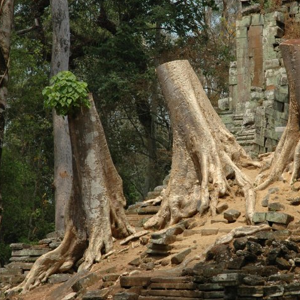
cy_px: 149
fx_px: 1324
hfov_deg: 12.9
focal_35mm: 135
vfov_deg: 12.9
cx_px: 221
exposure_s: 1/320
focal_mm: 70
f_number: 9
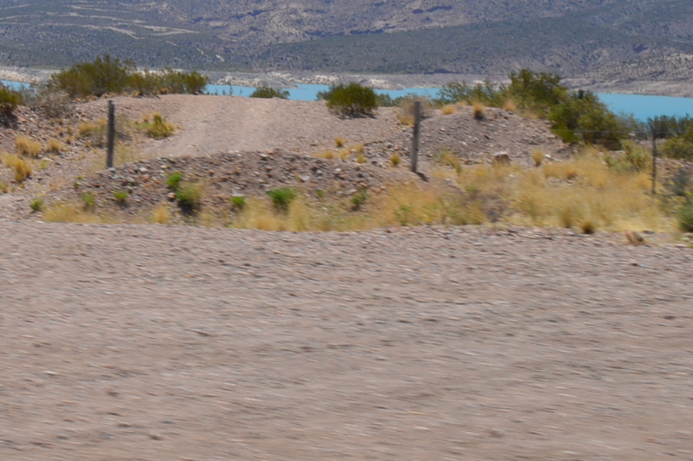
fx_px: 2116
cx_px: -185
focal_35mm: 110
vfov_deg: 11.9
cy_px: -232
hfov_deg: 17.5
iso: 100
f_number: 9
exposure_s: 1/320
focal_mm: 22
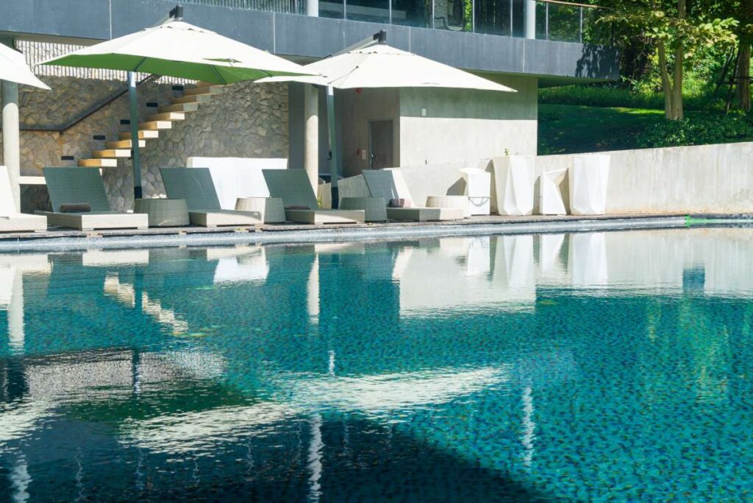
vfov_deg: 27.5
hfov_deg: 40.3
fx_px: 1025
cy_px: 252
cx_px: 376
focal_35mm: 49
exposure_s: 1/100
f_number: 11
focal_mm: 49
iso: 100
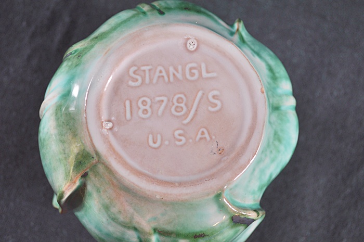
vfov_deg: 25.0
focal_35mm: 54
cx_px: 182
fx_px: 545
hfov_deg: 36.9
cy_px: 121
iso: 400
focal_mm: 36
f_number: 5
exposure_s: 1/30
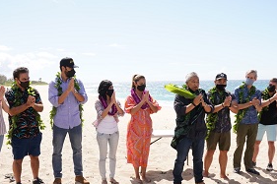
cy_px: 124
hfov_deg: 47.4
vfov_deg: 32.3
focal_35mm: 41
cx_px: 137
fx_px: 315
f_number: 8
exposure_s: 1/400
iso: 320
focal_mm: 24
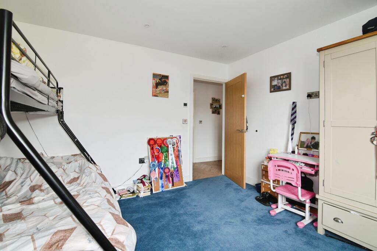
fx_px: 168
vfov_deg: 73.8
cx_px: 188
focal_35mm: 16
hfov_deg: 96.7
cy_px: 126
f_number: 8
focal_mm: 11
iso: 400
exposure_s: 1/30
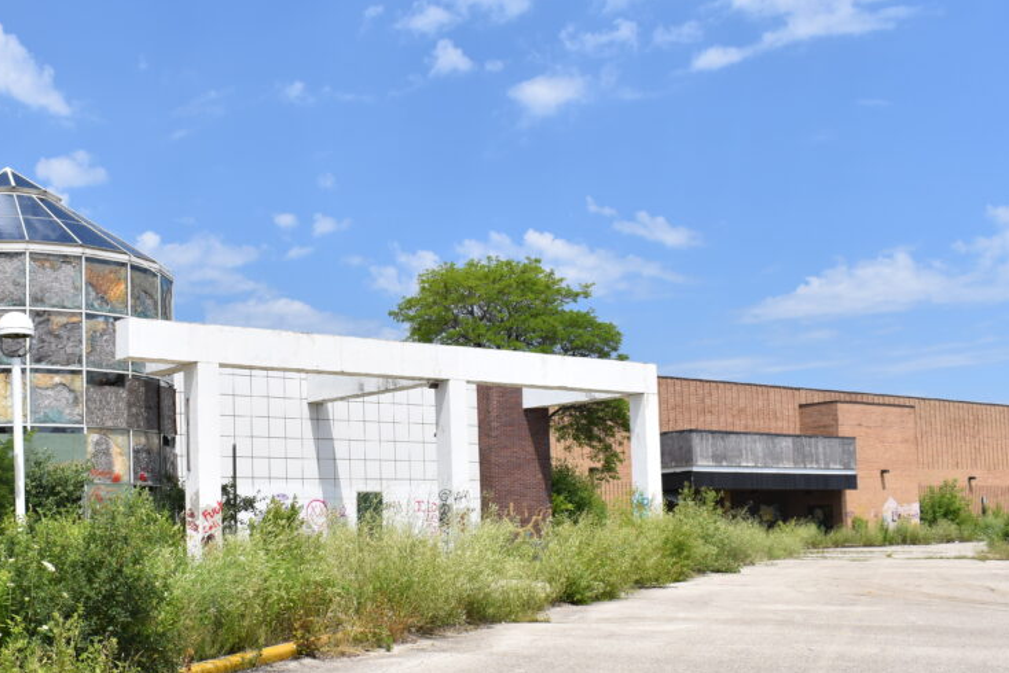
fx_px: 1346
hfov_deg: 40.3
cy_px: 464
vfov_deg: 27.9
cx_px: 297
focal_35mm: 48
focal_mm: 22
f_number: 11
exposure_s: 1/500
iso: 200
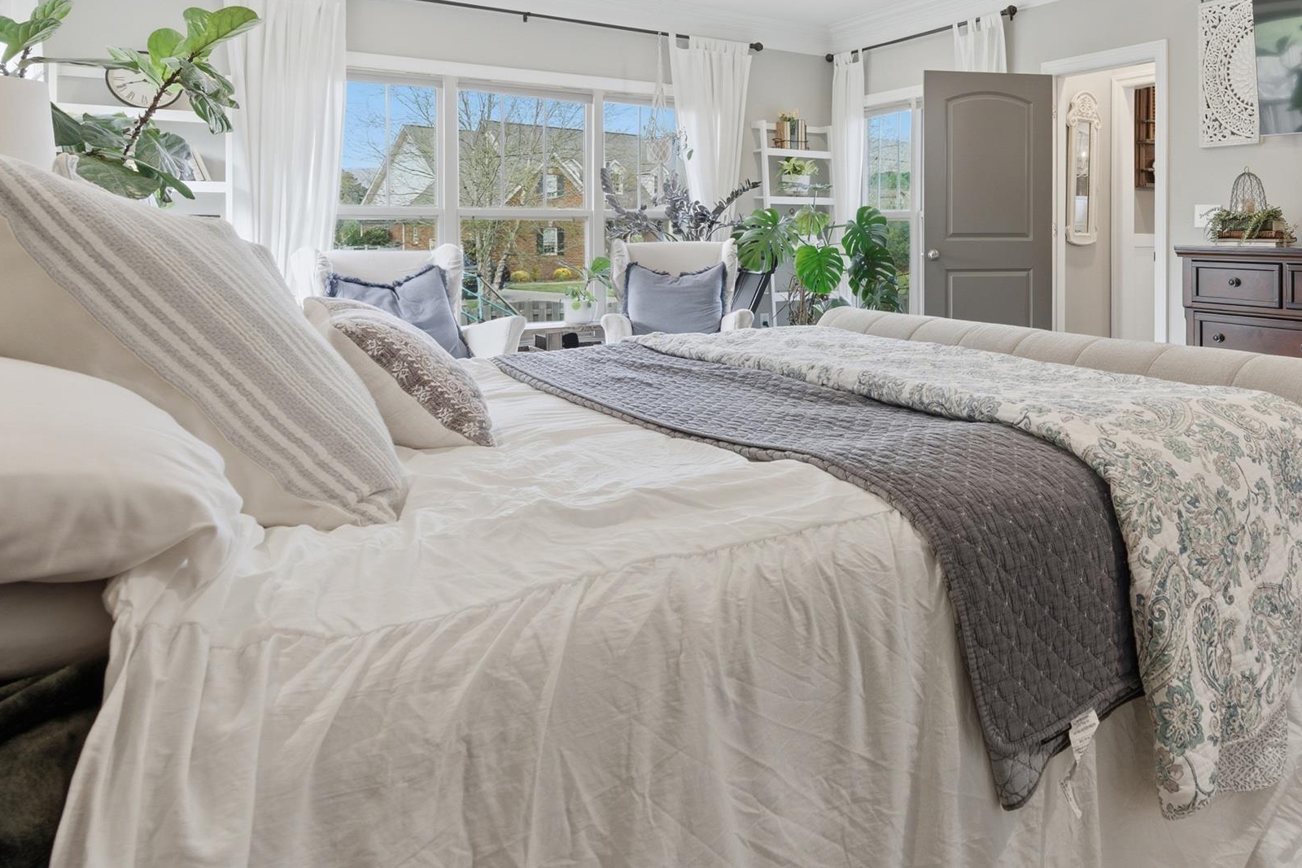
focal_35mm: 25
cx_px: 981
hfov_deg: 66.9
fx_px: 904
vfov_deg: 49.5
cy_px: 233
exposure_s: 1/100
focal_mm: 16
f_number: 9
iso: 250
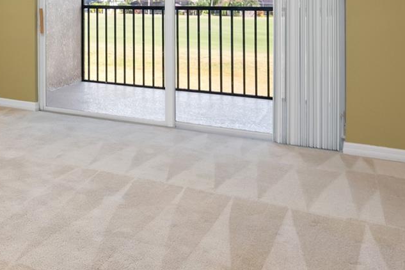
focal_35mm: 48
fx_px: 540
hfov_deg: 34.4
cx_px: -60
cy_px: -12
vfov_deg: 26.3
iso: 320
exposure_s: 1/20
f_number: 8
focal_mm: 19
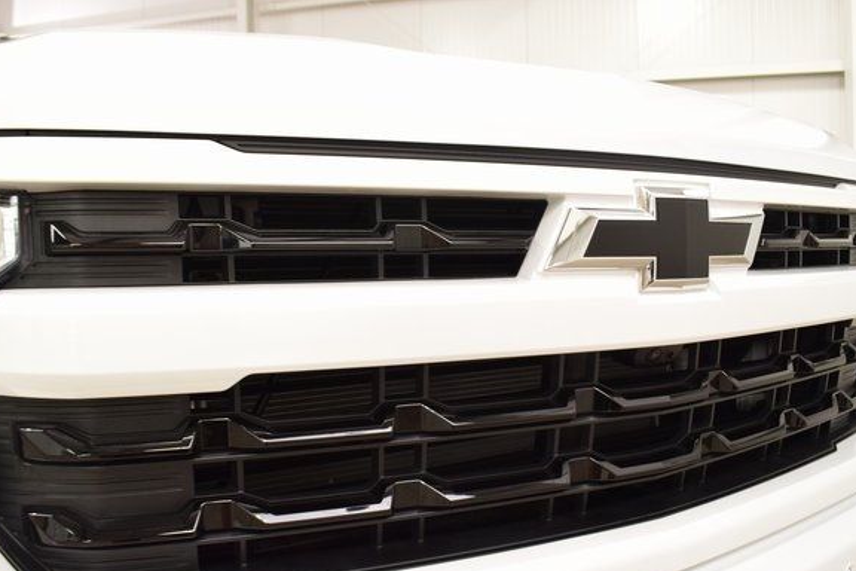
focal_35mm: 30
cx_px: 435
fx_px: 713
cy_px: 316
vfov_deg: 43.5
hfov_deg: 61.9
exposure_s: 1/30
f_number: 7.1
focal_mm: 18
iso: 1400
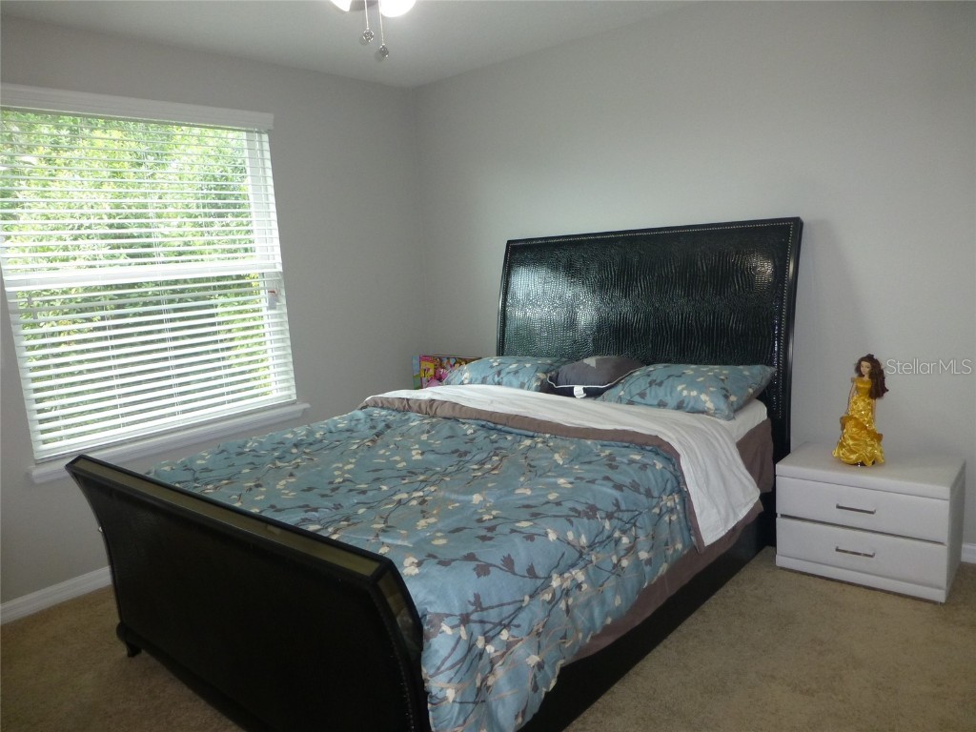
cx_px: 488
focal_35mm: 24
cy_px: 366
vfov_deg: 56.8
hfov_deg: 71.6
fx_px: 677
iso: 320
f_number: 3.3
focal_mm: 4.3
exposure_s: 1/60
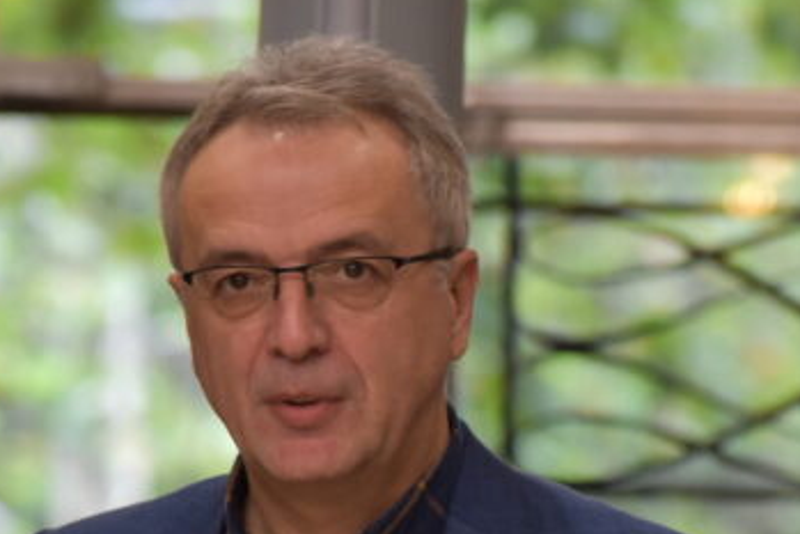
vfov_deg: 2.3
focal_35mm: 610
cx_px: 337
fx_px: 13563
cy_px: 575
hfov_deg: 3.4
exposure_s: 1/250
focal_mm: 185
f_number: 5.3
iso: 800
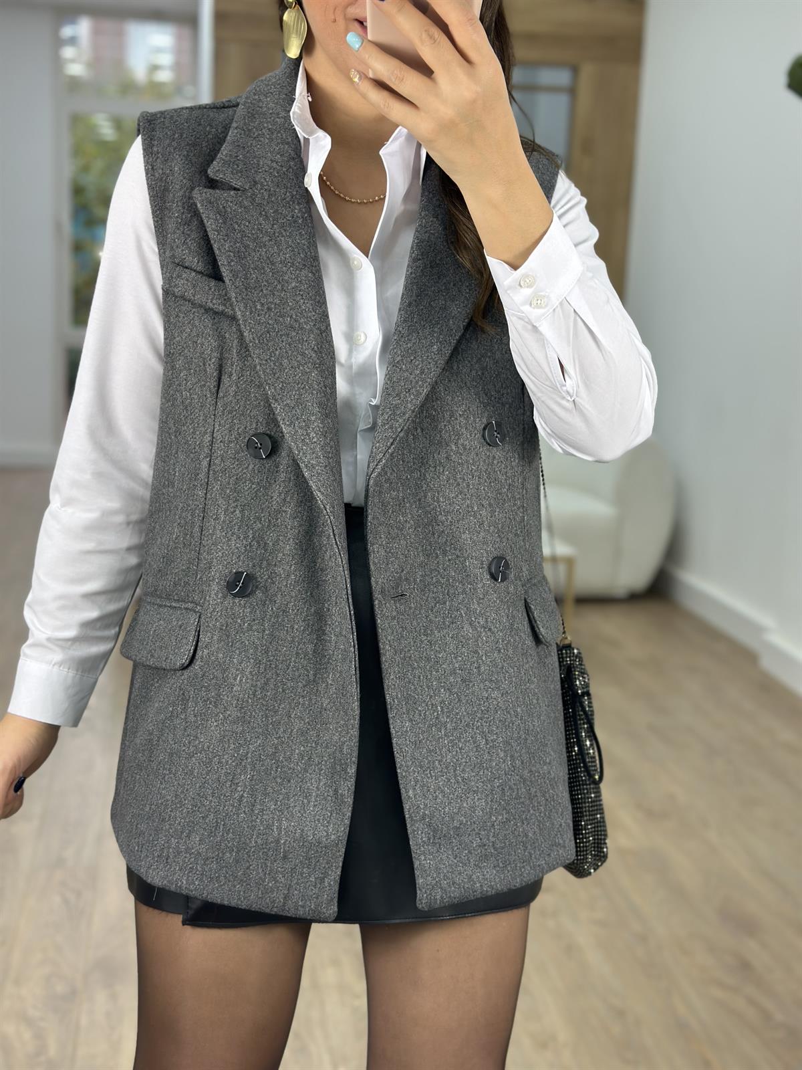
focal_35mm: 48
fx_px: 1483
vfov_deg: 39.7
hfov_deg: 30.3
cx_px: 401
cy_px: 535
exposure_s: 1/100
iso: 80
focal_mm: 6.86
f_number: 1.78
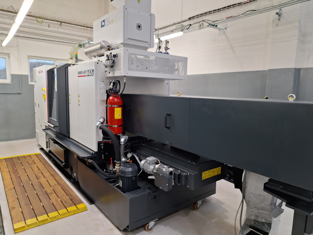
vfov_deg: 58.9
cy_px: 118
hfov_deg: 73.9
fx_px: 208
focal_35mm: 23
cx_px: 156
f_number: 1.8
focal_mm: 5.54
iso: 64
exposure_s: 1/100
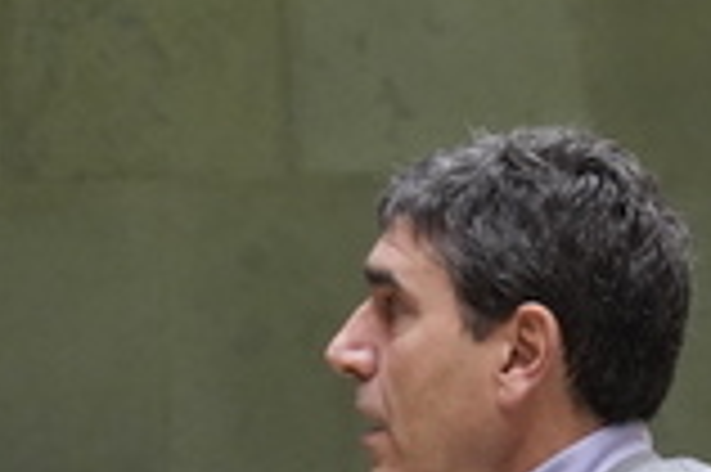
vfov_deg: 3.8
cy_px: 638
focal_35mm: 363
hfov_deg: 5.6
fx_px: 7162
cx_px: -369
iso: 3200
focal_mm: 79
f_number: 5.6
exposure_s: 1/80
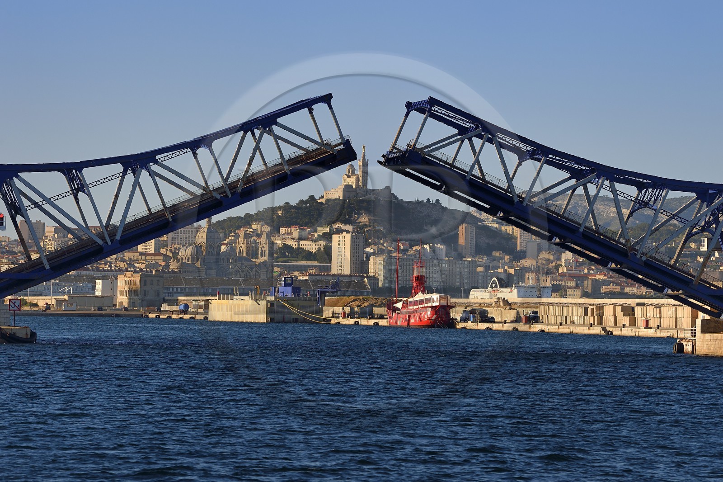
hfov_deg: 10.3
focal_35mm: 200
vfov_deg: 6.9
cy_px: 241
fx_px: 4016
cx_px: 362
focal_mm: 200
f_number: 8
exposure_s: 1/400
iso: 200
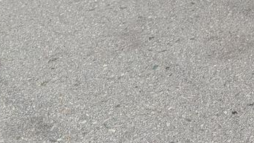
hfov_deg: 18.9
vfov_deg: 11.3
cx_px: 408
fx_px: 647
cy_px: -152
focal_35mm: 96
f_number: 1.68
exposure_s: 1/559
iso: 19
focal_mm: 6.9
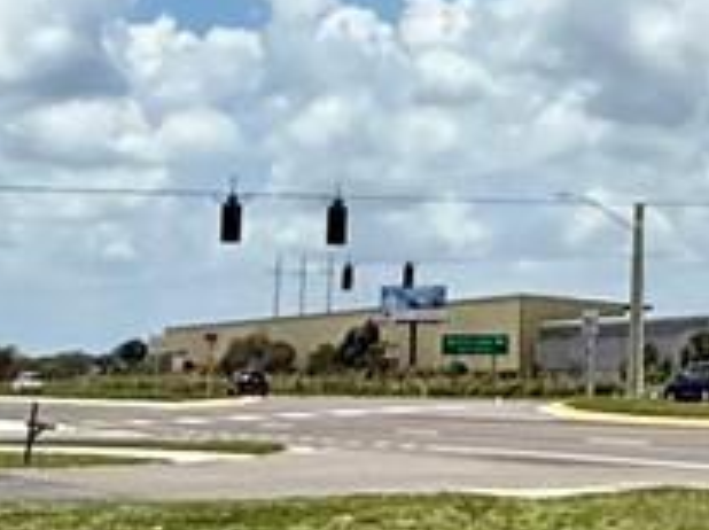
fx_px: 2230
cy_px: -151
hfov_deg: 17.2
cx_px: 878
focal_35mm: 109
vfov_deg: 13.1
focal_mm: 2.22
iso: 50
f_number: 2.2
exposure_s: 1/5155
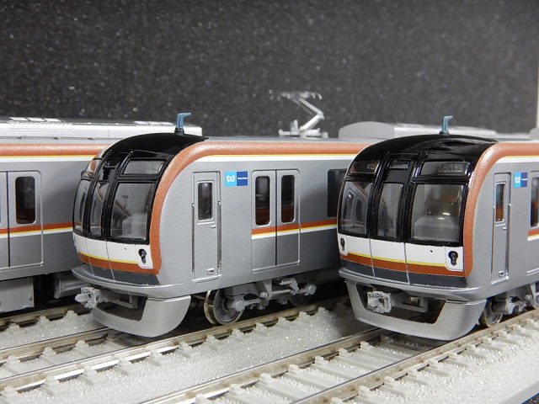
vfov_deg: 36.0
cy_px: 202
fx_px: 623
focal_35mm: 40
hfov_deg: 46.8
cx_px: 270
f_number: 4.2
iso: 400
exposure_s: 1/25
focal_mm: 7.2
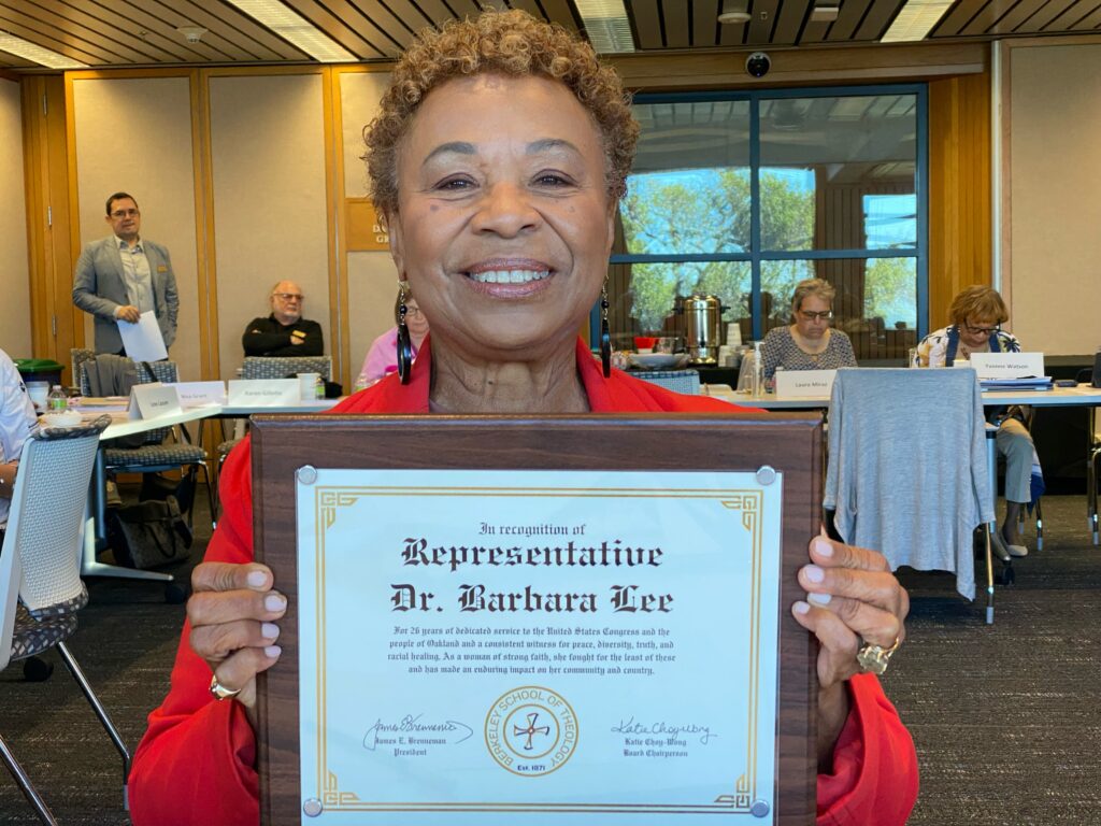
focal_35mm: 52
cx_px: 550
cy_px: 413
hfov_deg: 36.8
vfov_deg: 28.0
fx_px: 1654
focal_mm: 6
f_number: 2
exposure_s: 1/120
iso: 160
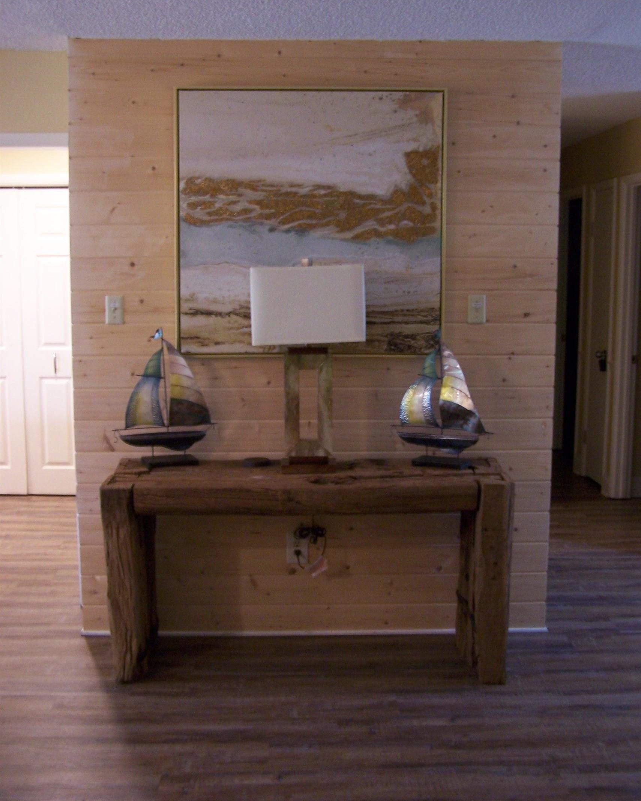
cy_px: 393
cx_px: 324
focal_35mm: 40
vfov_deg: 45.8
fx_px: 948
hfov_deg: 37.3
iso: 140
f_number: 2.8
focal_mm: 6.3
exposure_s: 1/8
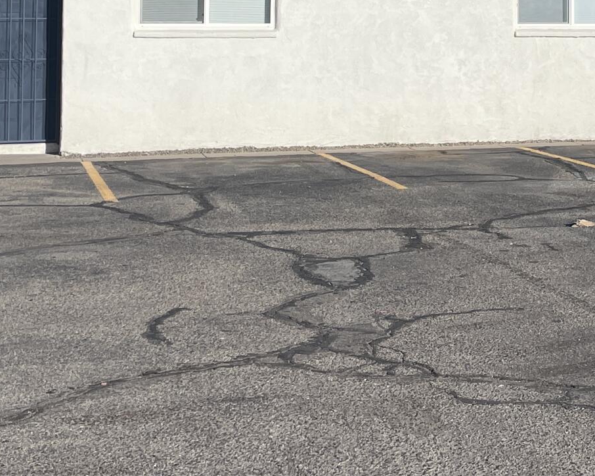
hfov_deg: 22.0
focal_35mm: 84
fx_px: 1479
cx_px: 582
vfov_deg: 17.7
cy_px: -32
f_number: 1.6
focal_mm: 4.2
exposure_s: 1/5814
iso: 32
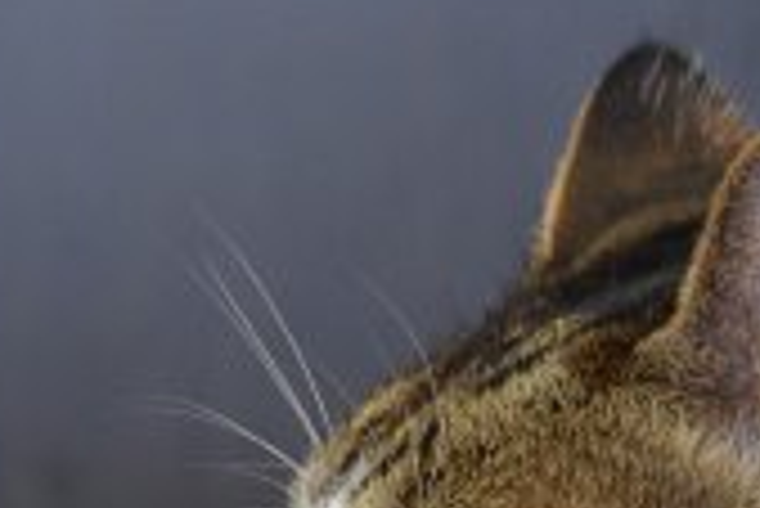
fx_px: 5515
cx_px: 445
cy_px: 602
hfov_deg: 7.9
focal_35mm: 261
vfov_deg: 5.3
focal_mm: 48
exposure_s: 1/50
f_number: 5
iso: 1600
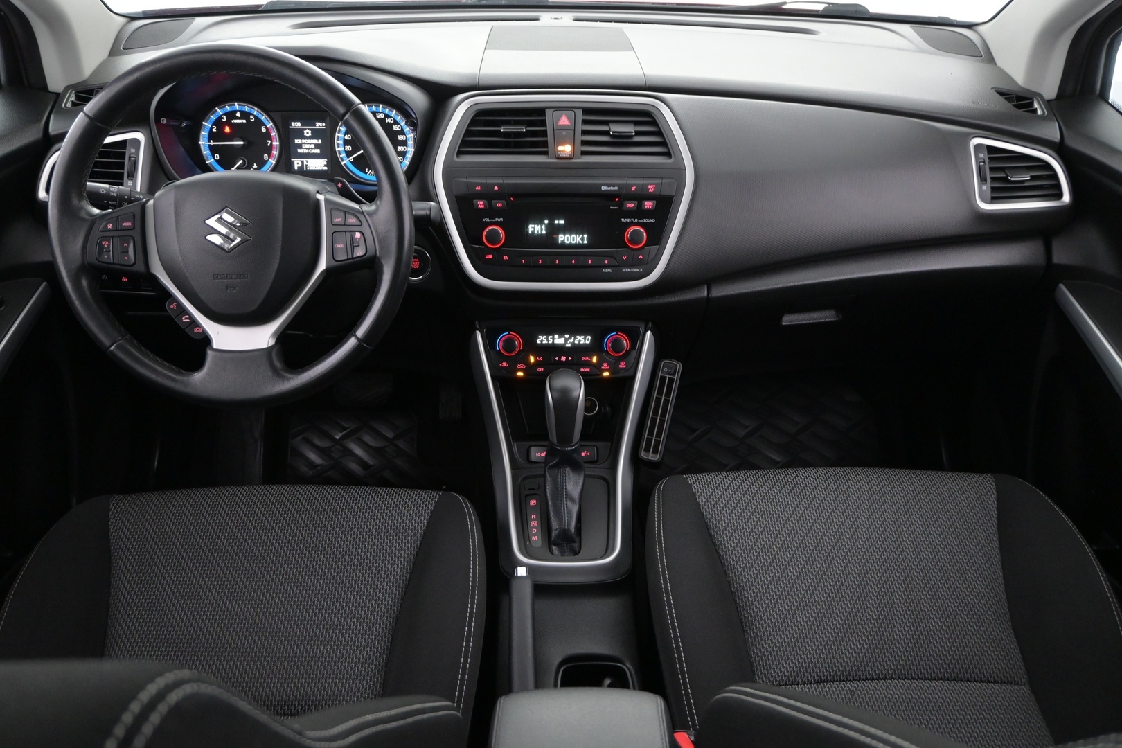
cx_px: 561
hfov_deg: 63.2
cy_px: 374
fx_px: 912
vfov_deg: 44.6
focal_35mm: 29
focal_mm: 19.5
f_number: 3.8
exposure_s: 1/40
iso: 2500
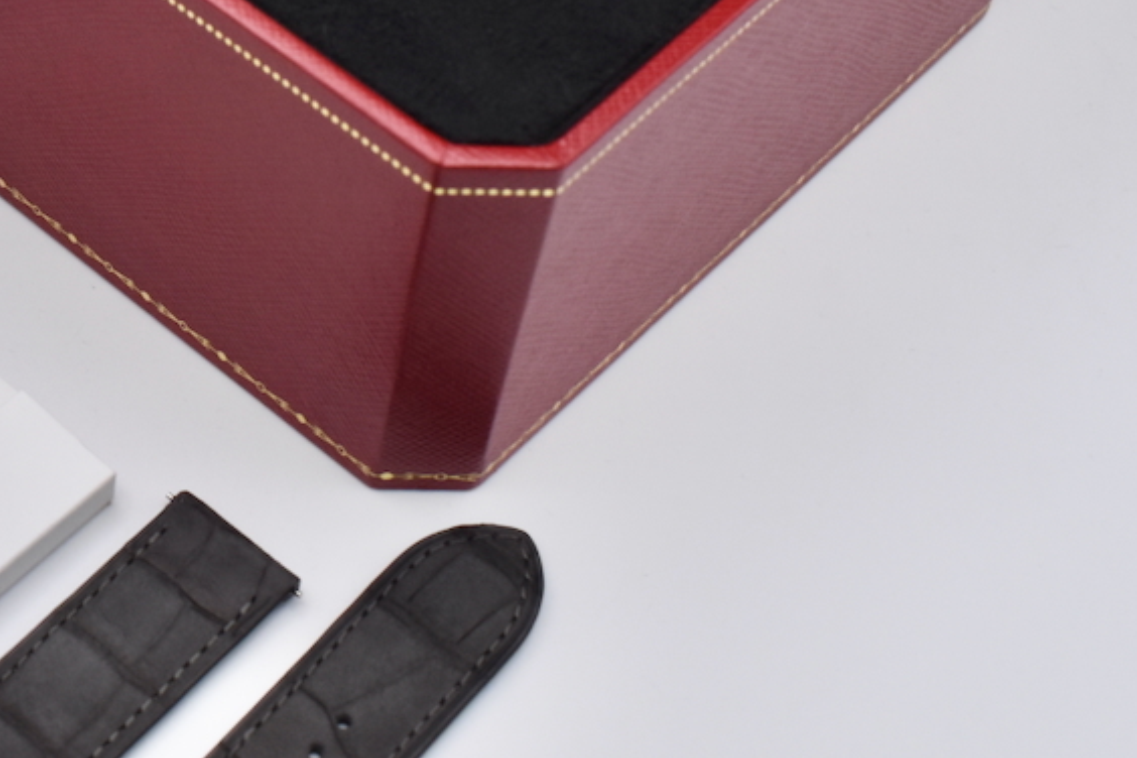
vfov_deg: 15.9
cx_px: -101
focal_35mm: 85
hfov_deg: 22.6
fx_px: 2689
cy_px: 111
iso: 400
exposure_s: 1/125
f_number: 7.1
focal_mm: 25
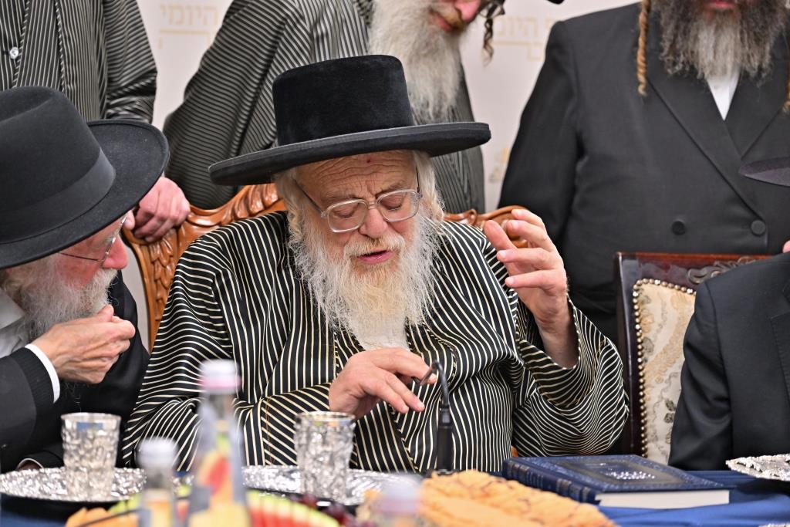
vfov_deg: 12.5
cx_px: 395
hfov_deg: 18.6
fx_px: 2414
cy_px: 264
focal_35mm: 110
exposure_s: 1/200
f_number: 4
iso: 800
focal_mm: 110
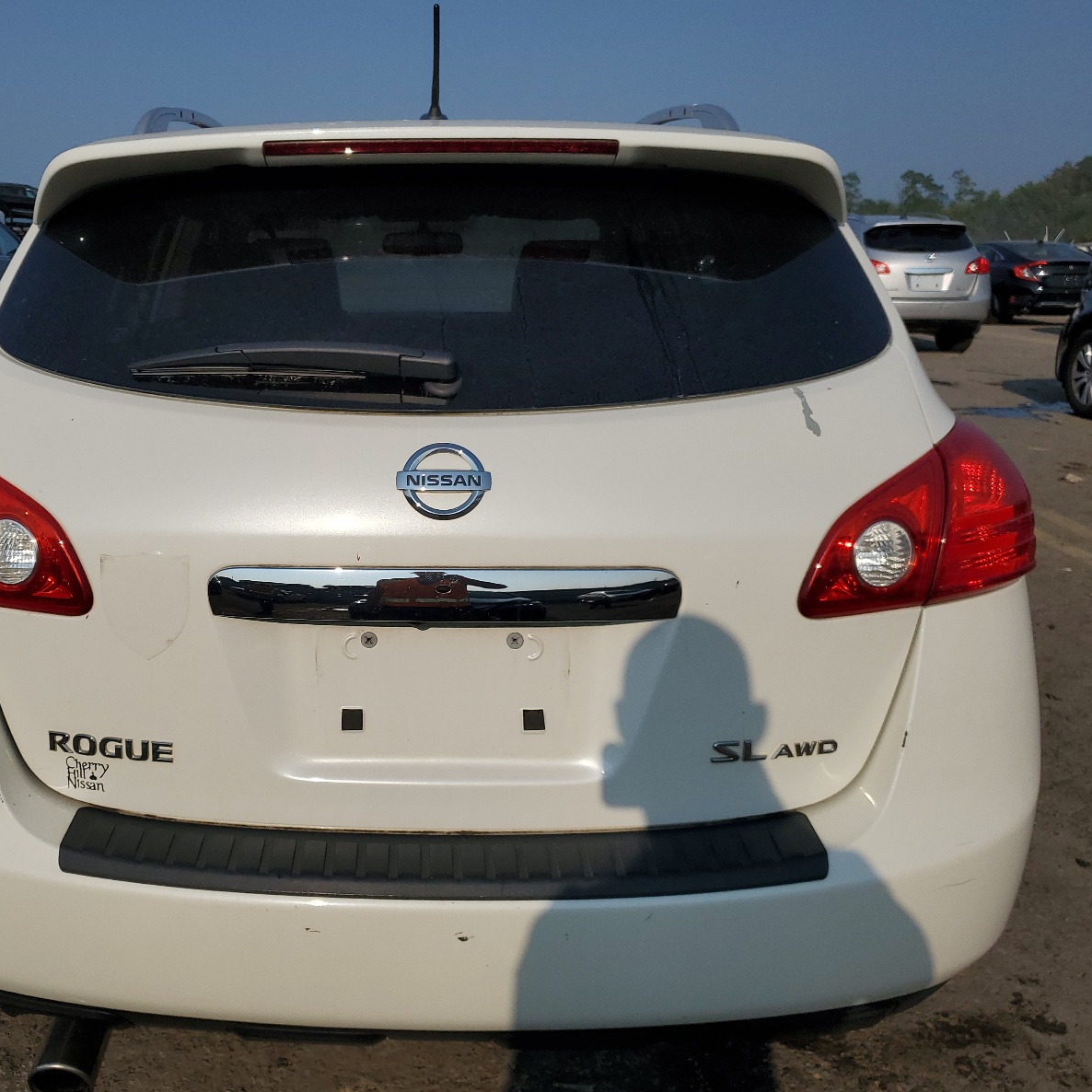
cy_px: 544
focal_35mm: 31
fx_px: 1106
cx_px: 397
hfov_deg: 51.9
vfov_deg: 52.5
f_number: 1.5
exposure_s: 1/10000
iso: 52
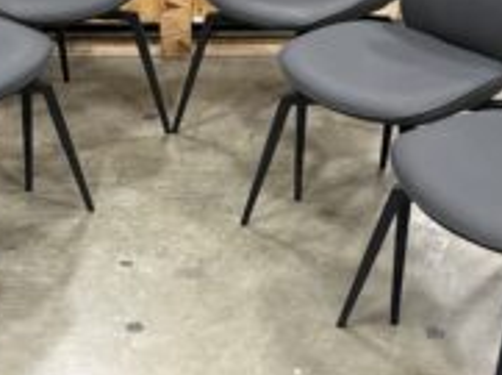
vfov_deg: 20.3
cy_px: 149
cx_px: 164
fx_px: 1042
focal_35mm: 72
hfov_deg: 26.9
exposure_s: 1/60
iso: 320
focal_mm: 5.96
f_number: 1.6
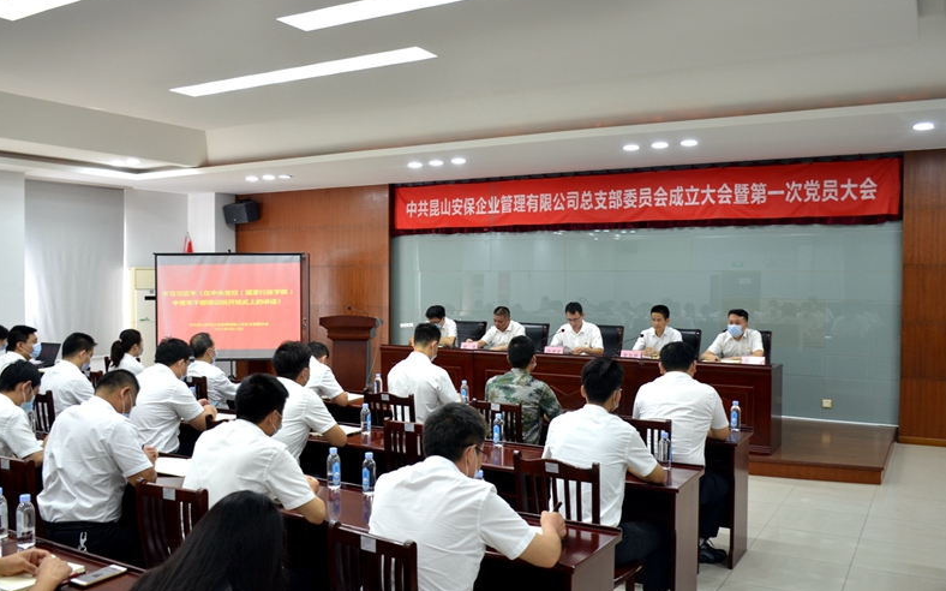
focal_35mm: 31
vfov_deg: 40.6
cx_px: 474
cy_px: 291
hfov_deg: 61.3
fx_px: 799
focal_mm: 20
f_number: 4.5
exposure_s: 1/40
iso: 320
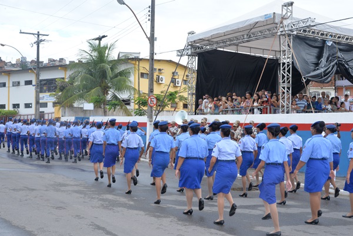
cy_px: 118
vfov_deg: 29.3
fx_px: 451
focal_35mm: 46
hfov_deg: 42.7
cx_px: 176
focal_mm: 46
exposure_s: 1/200
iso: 1000
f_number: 11
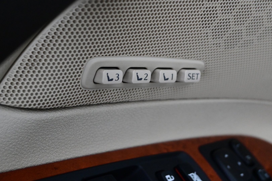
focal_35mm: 51
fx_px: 385
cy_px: 90
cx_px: 136
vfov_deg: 26.5
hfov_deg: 38.9
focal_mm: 34
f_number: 5
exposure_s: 1/50
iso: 4000
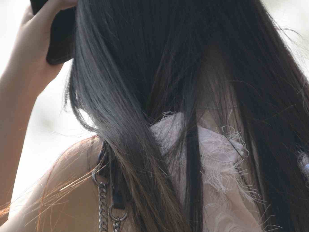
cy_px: 493
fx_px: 8722
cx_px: 387
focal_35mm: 977
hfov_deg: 2.0
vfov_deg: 1.5
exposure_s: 1/2000
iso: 100
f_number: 2.8
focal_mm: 170
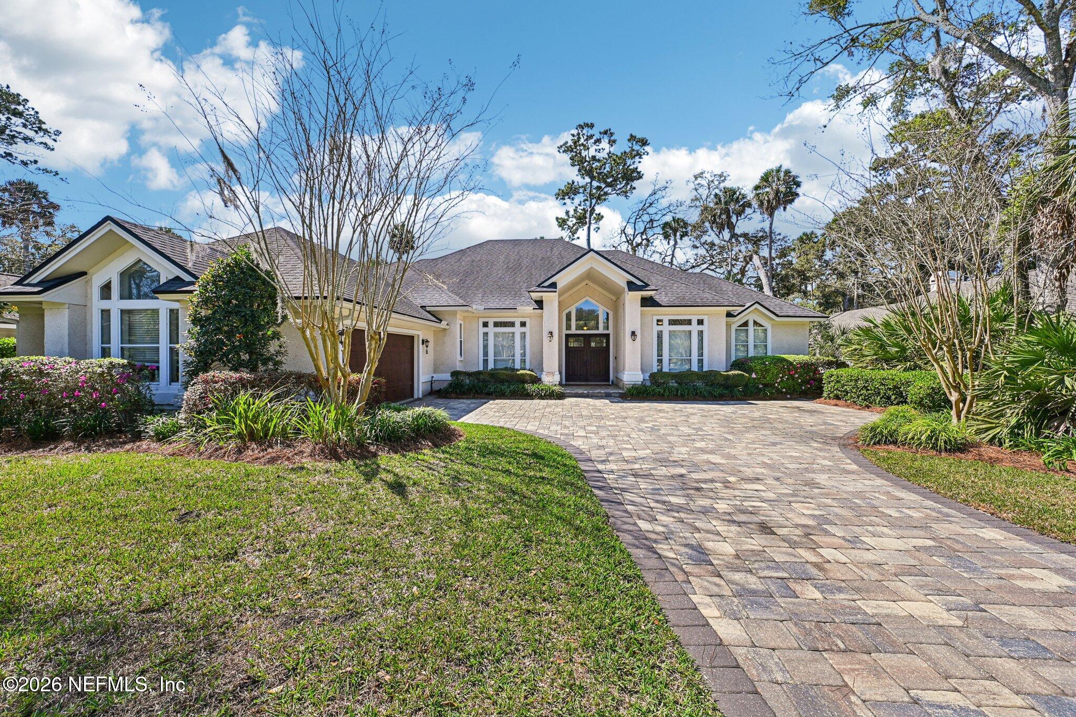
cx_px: 538
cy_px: 358
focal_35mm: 14
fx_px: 418
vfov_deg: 81.2
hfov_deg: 104.3
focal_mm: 14
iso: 200
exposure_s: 1/250
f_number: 8
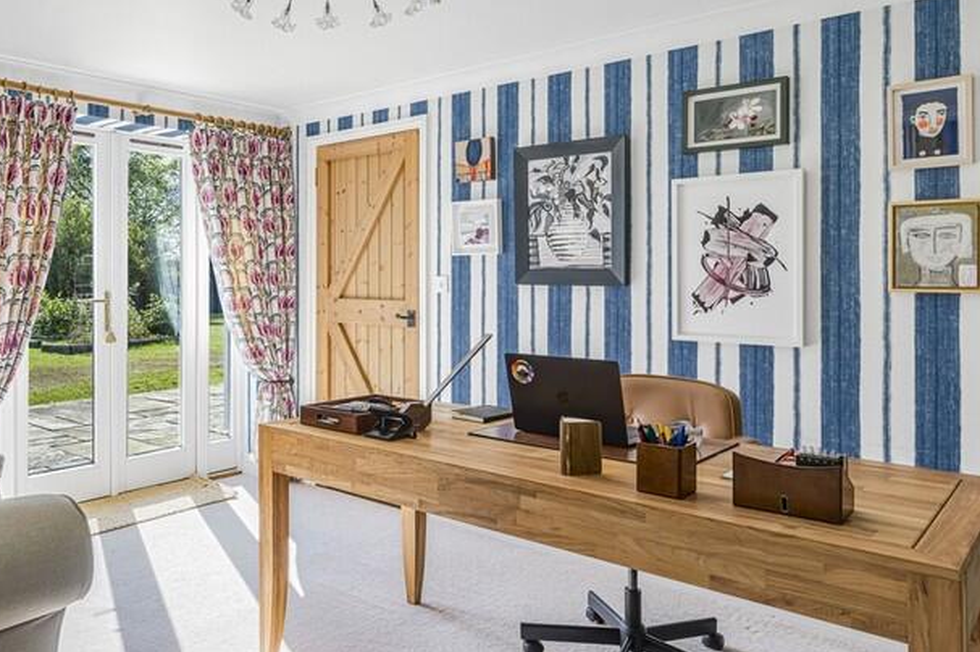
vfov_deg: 47.7
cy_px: 279
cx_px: 336
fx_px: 735
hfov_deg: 65.8
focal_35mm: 27
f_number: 8
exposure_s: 1/20
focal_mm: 16
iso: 200
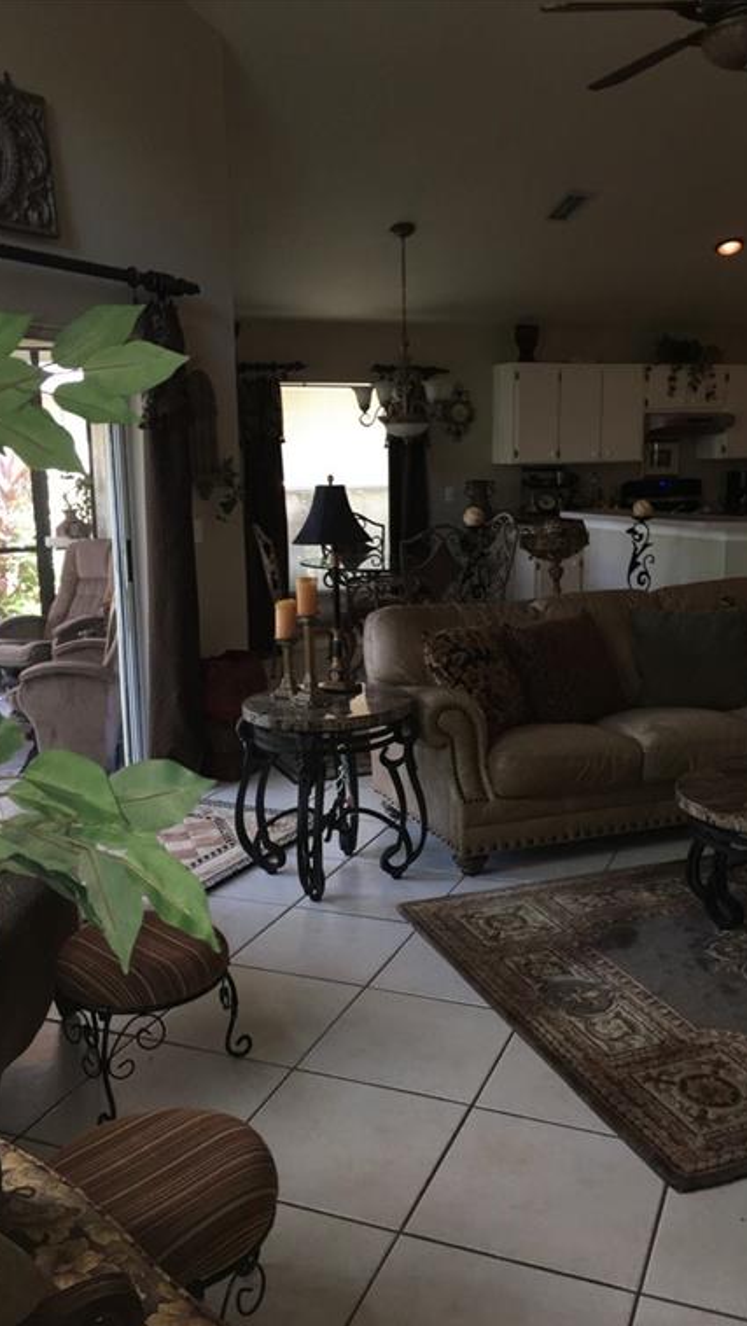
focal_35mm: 32
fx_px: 1126
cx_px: 380
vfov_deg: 61.0
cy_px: 668
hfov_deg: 36.7
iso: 80
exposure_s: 1/17
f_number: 2.2
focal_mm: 4.15
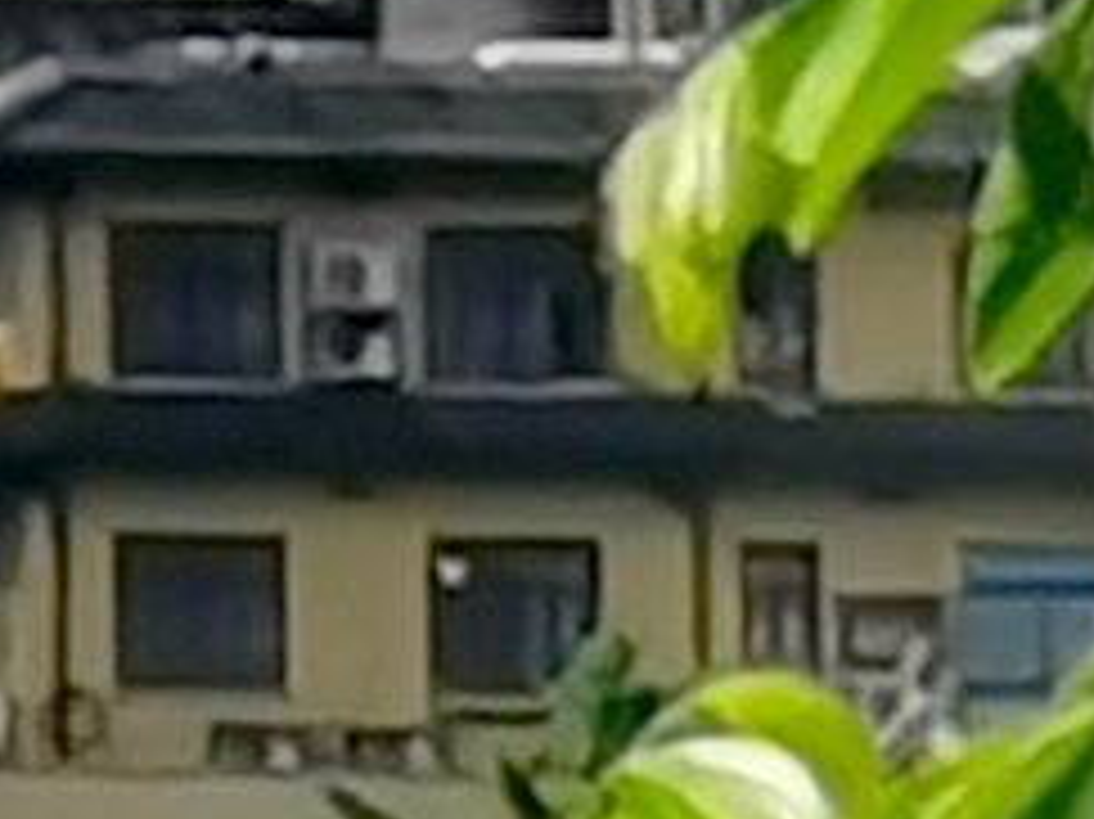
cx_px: 2265
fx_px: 91353
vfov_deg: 0.5
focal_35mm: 2892
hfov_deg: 0.7
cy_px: -1030
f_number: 3.4
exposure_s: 1/609
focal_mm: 14.46
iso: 50
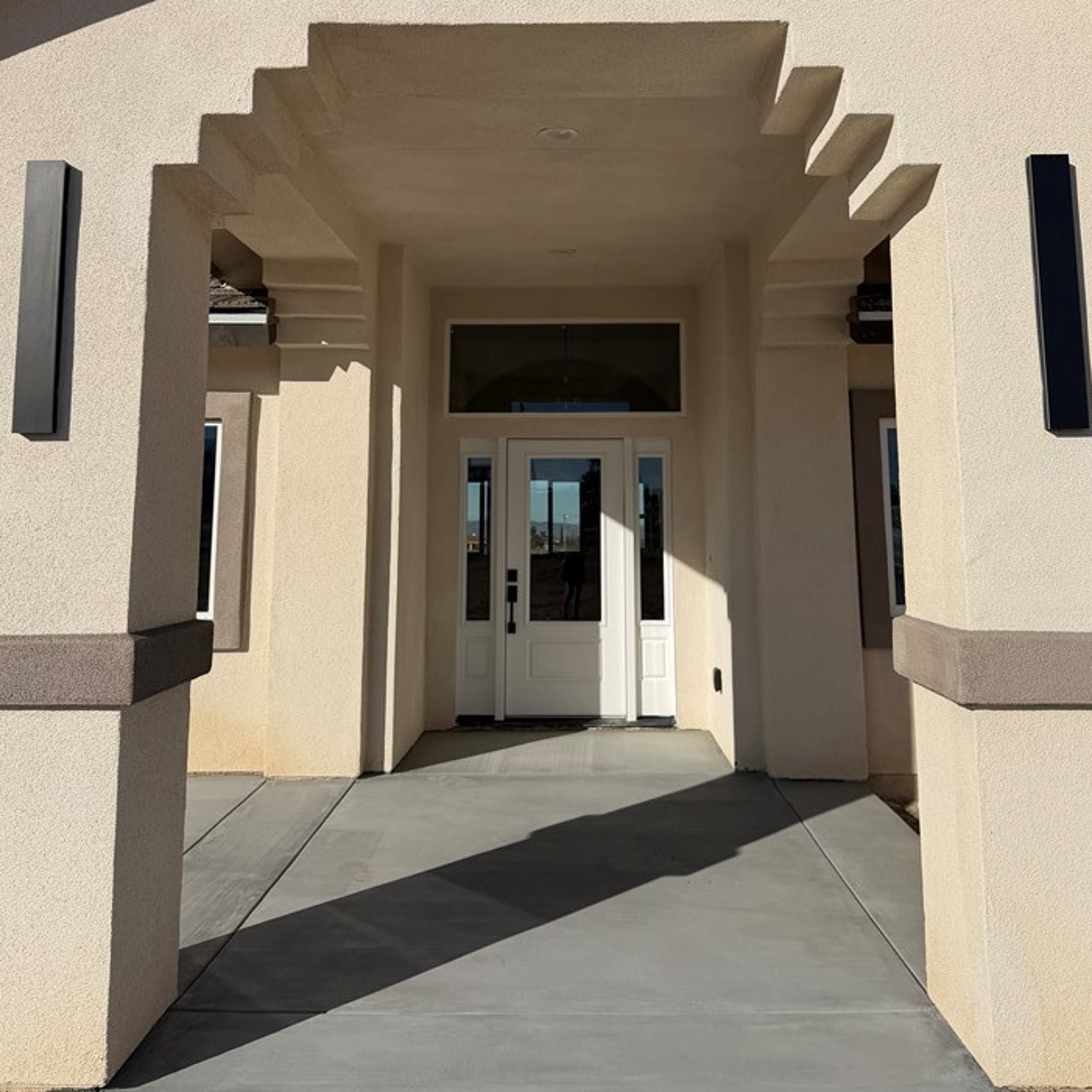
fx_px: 1106
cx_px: 565
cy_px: 358
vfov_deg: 51.5
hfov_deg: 52.5
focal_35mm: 31
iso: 80
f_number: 1.78
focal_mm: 6.76
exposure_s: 1/14286
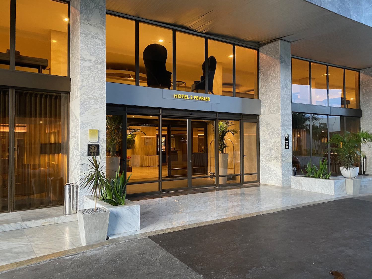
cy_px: 140
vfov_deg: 53.1
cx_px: 186
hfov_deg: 67.3
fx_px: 279
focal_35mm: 26
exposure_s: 1/50
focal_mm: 4.25
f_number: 1.8
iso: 400
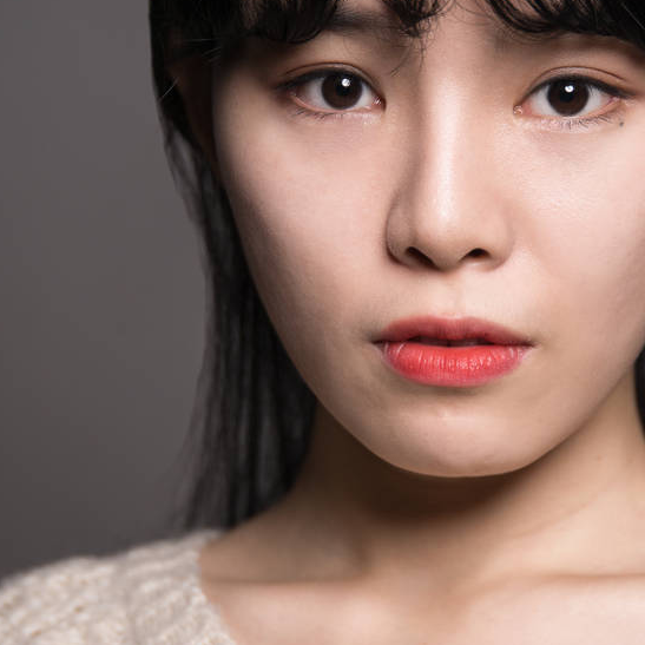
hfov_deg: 9.8
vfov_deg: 9.8
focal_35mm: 179
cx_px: 456
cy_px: 262
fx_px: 3769
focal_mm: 75
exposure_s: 1/160
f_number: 4
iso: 100
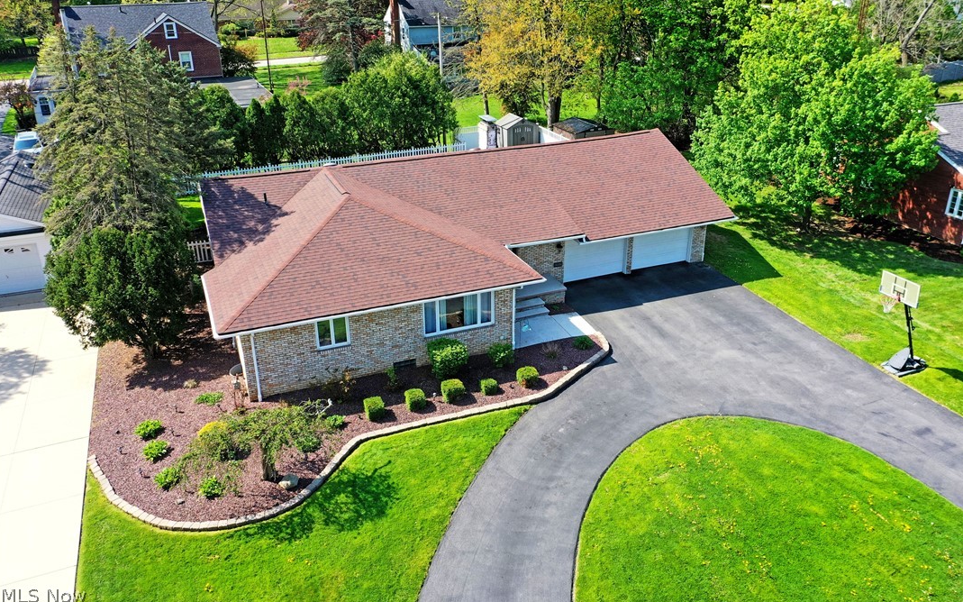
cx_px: 484
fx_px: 761
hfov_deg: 64.6
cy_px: 283
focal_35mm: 29
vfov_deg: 43.1
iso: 100
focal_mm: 10.26
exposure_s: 1/240
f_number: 5
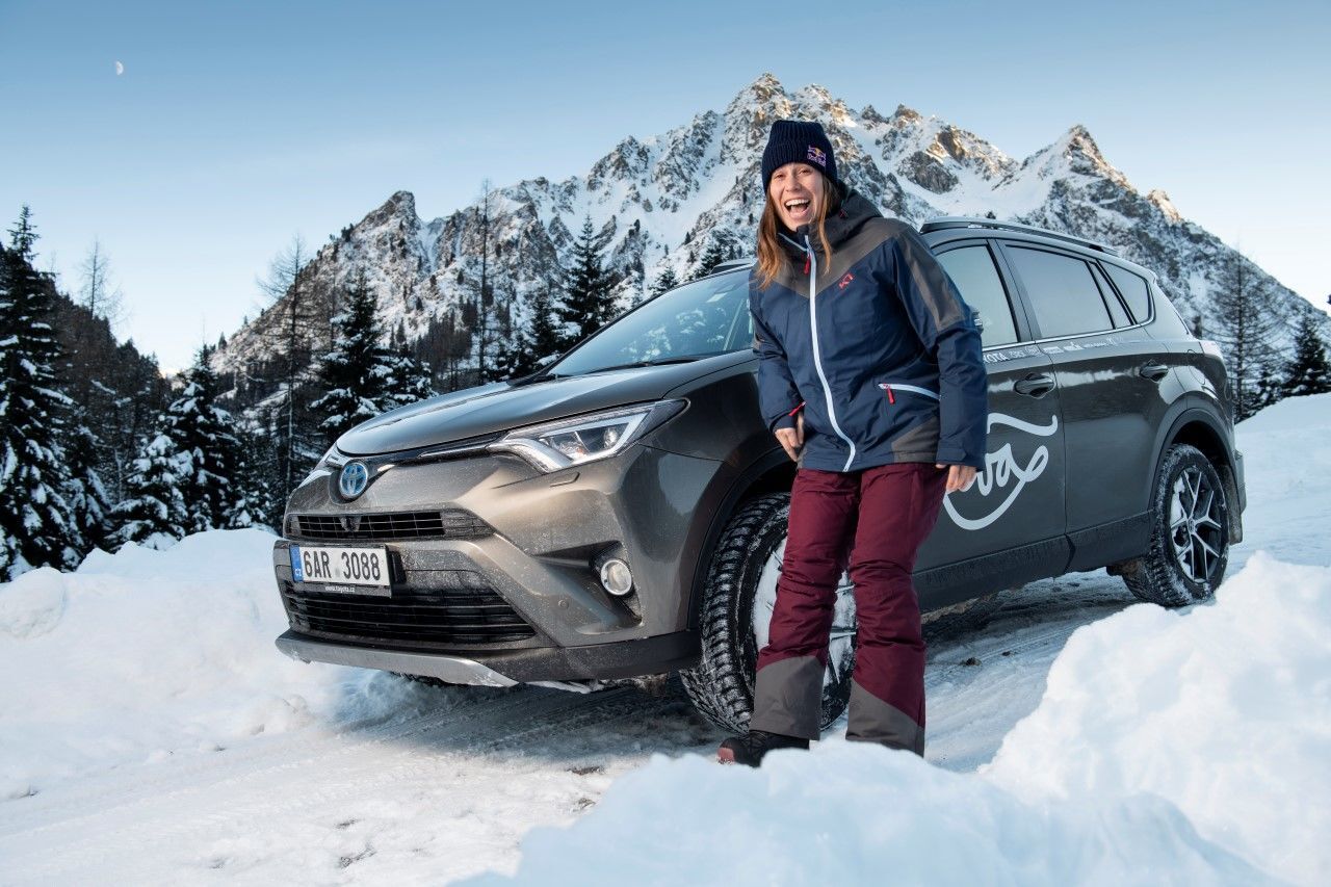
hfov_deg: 54.4
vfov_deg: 37.8
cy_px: 444
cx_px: 666
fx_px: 1294
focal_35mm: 35
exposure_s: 1/160
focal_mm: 35
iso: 160
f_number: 6.3
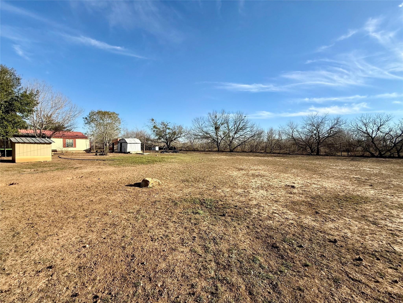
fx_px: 163
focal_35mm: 14
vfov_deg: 85.7
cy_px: 152
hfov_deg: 102.1
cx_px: 202
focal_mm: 2.22
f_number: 2.2
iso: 50
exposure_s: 1/1572
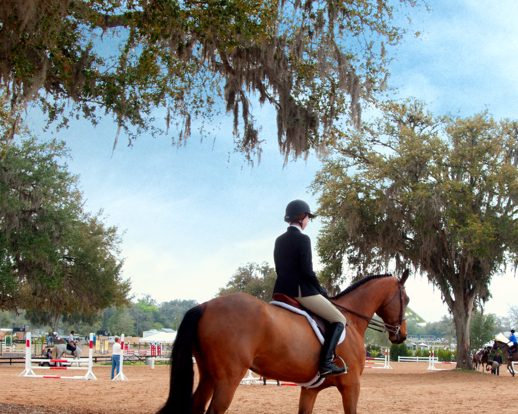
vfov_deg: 22.8
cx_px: 303
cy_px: 228
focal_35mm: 67
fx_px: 1027
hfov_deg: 28.3
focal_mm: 24
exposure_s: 1/125
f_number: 10
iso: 250
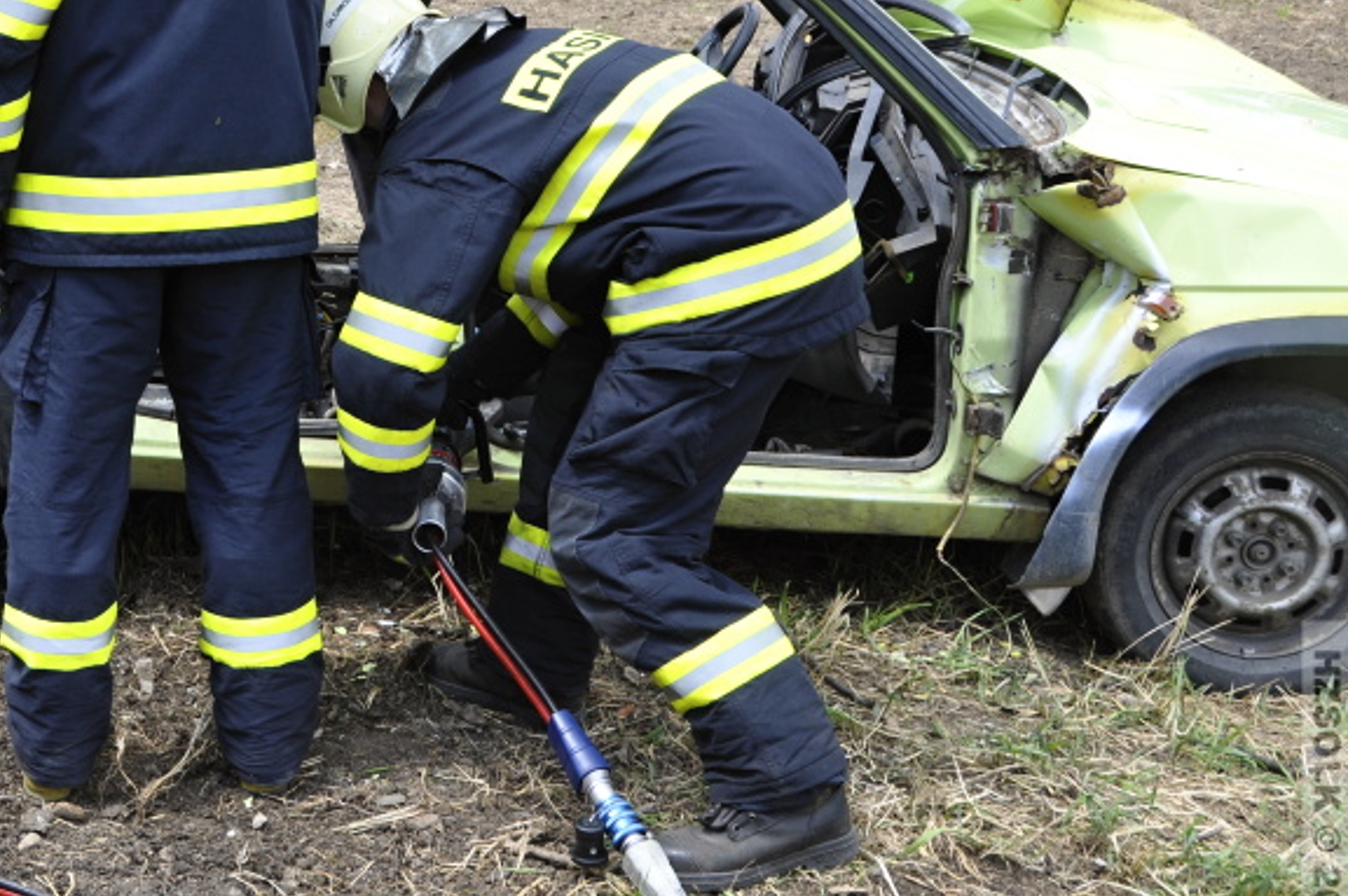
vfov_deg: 21.1
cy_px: 257
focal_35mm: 64
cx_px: 159
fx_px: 2394
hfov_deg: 30.2
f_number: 8
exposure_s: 1/250
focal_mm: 24
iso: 200
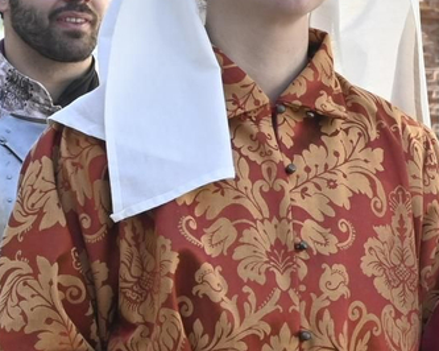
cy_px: 173
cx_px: 526
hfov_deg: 9.4
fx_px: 2636
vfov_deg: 7.6
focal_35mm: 203
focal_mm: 30
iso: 400
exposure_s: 1/400
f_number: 6.3
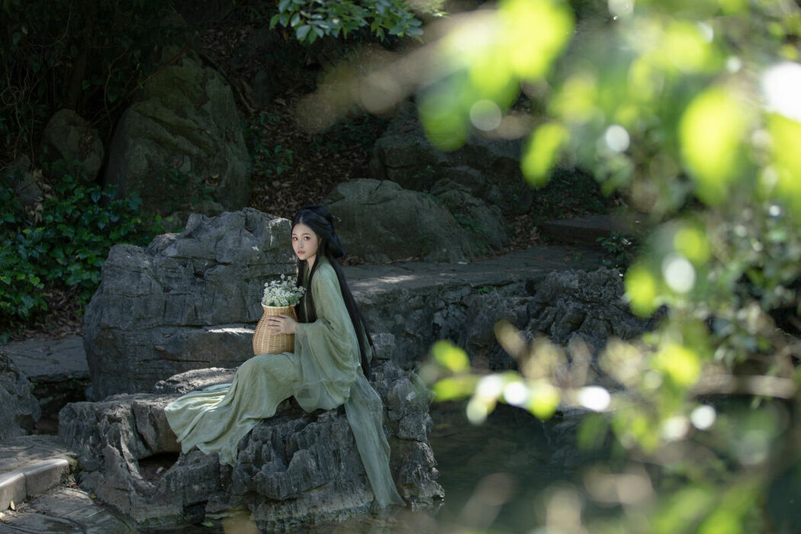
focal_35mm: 69
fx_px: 1535
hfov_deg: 29.2
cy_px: 267
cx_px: 400
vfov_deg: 19.7
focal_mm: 70
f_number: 2.8
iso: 125
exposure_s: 1/160
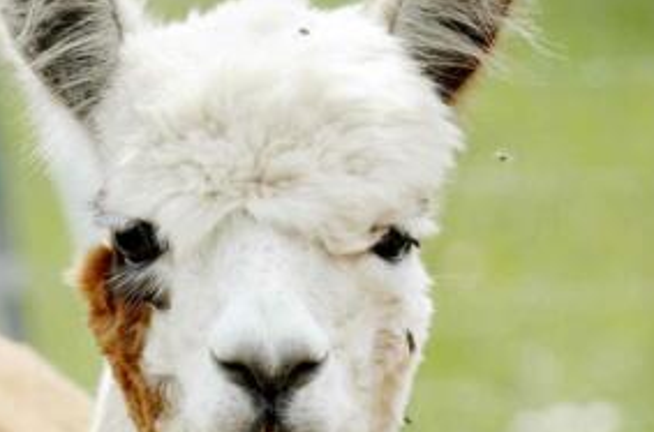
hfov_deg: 4.5
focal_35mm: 459
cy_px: 319
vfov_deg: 3.0
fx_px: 8315
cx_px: 339
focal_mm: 130
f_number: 5.6
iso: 100
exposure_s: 1/500
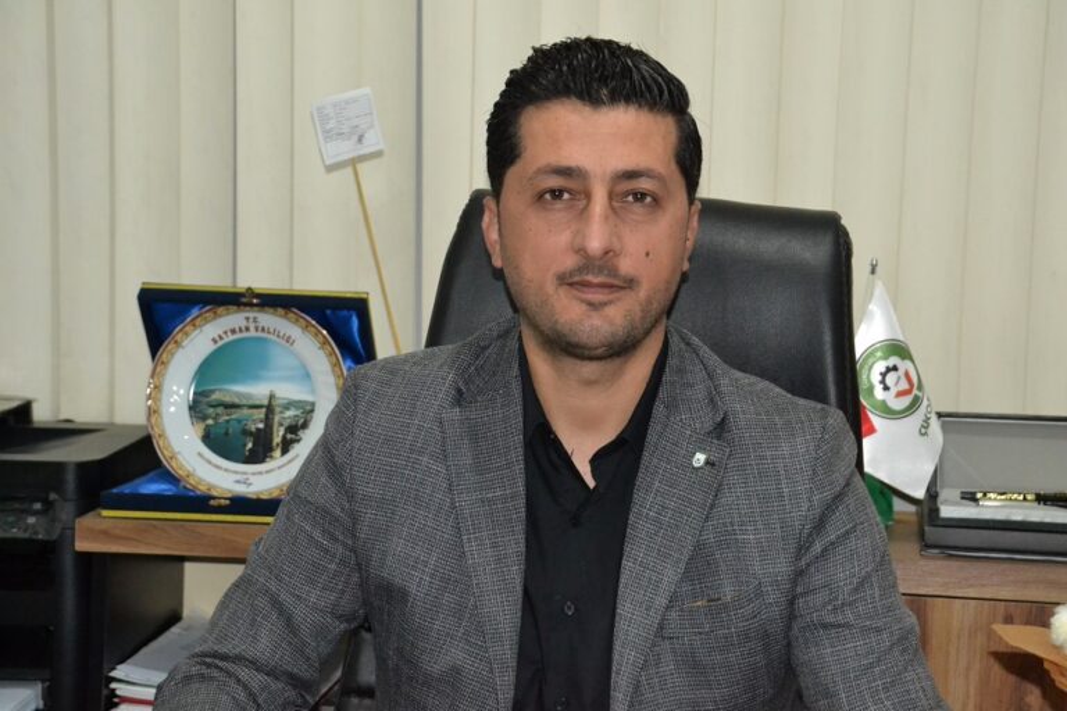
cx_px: 534
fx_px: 2578
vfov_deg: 15.7
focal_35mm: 87
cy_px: 356
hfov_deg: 23.4
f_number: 5
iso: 3200
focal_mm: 58
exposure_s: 1/60
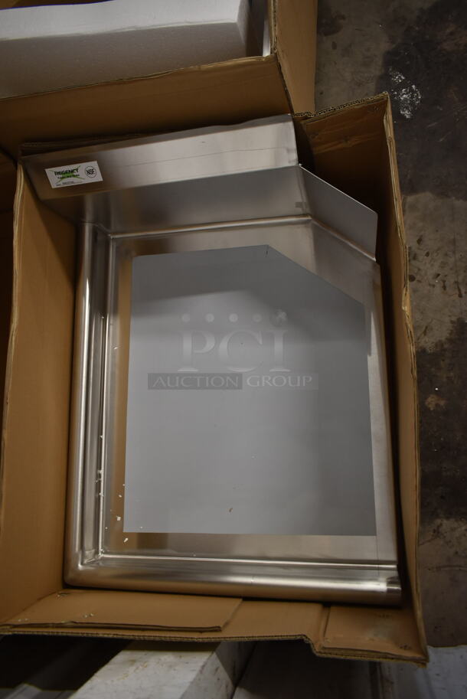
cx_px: 234
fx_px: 525
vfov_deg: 67.3
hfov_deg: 48.0
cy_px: 350
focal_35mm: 27
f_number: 3.5
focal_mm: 18
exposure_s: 1/30
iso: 800
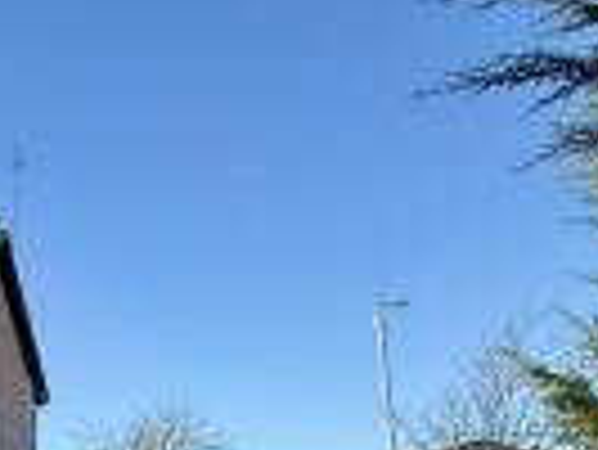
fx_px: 795
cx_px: -112
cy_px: 466
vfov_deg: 29.2
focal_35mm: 46
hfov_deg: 33.7
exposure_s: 1/522
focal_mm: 2.22
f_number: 2.2
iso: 50
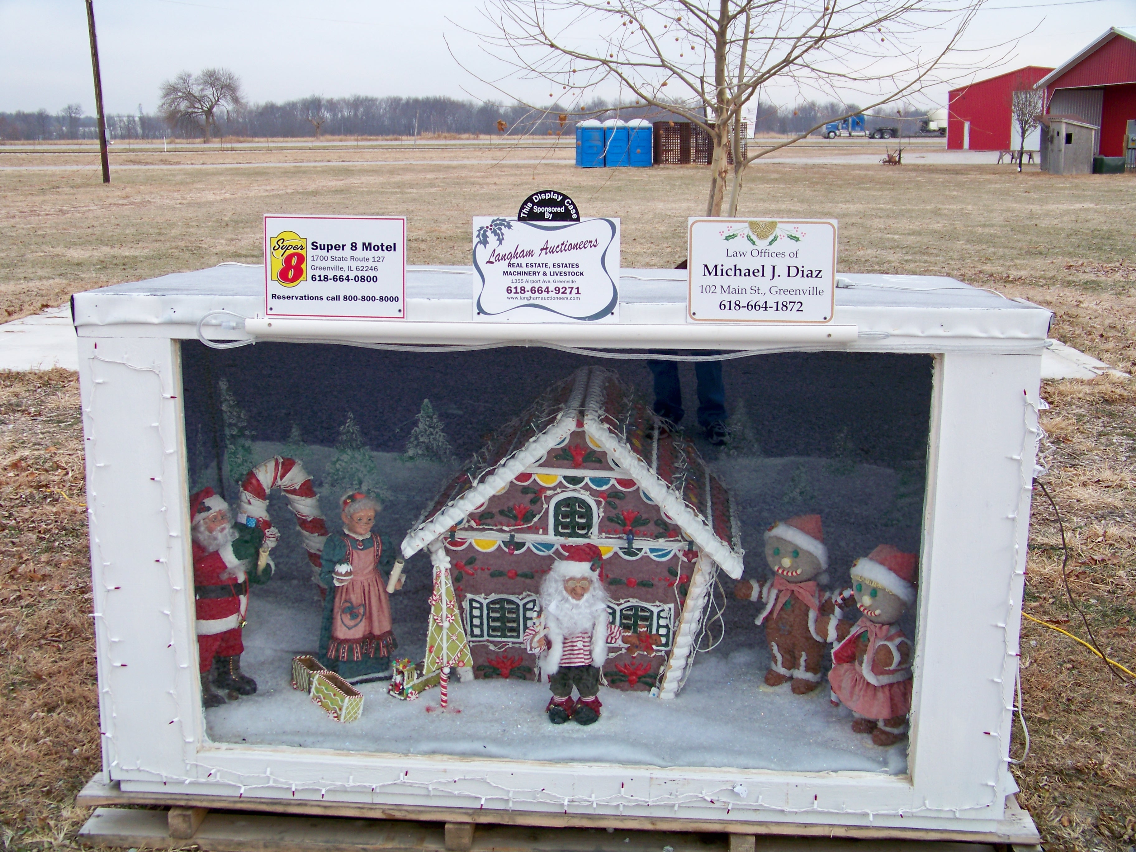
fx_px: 1346
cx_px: 568
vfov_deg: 35.1
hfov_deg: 45.8
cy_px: 426
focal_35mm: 41
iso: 100
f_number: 2.8
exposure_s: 1/250
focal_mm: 7.6
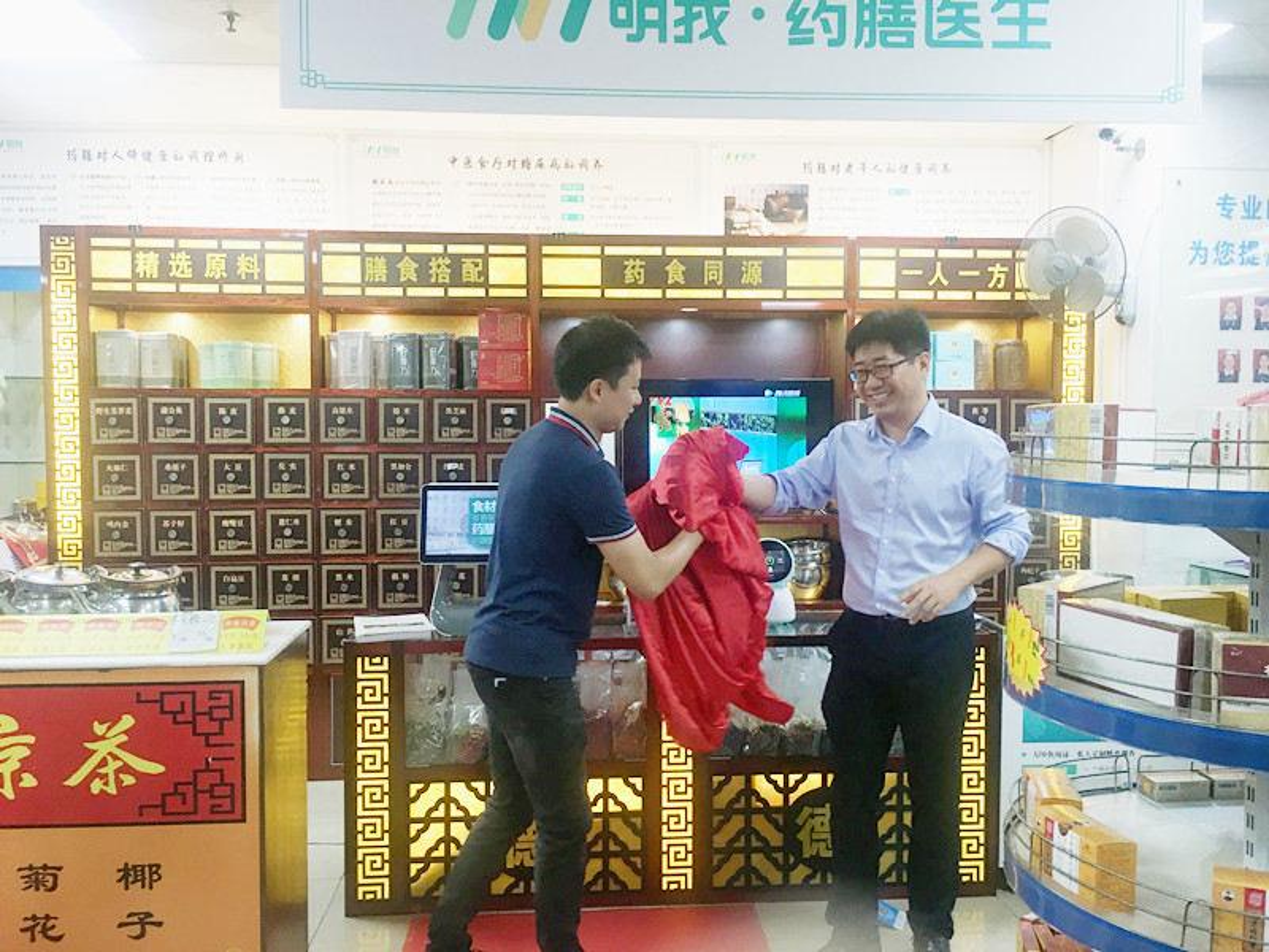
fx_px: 1063
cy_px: 476
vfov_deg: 48.2
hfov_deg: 61.7
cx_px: 634
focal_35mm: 29
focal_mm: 4.15
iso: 50
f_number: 2.2
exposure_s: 1/33
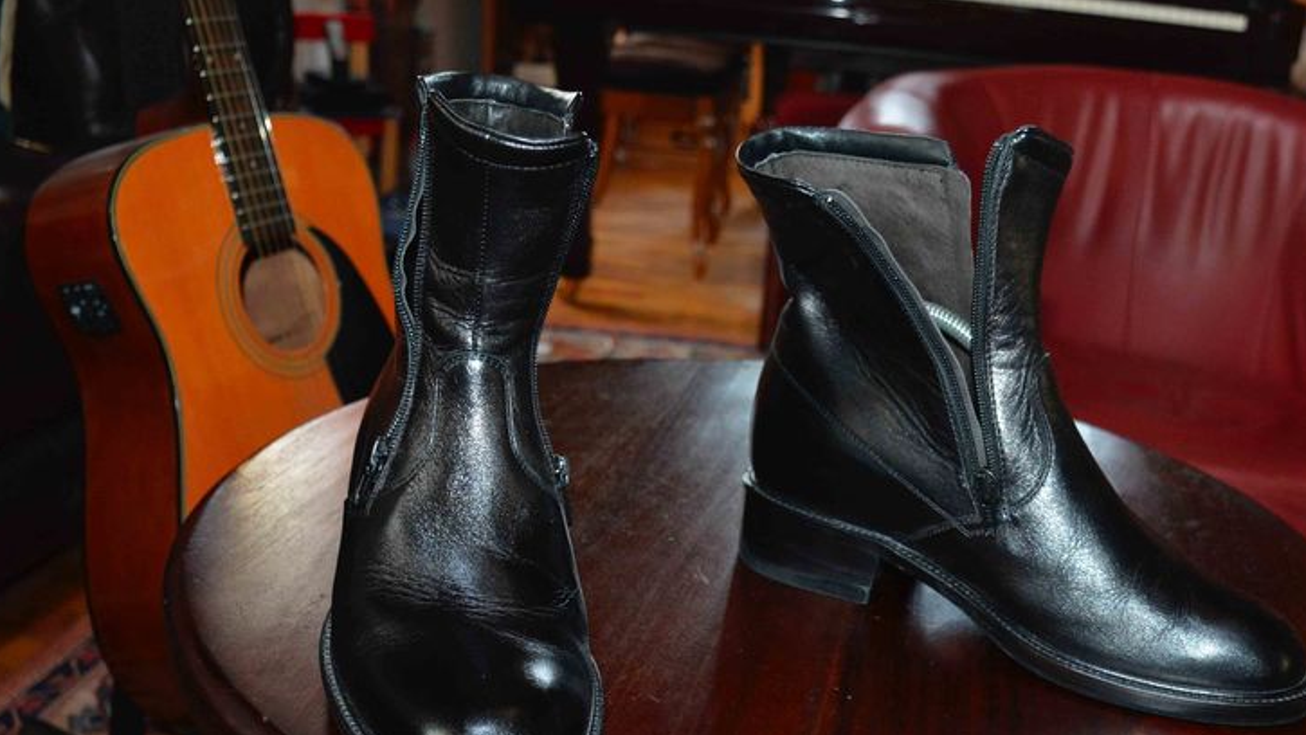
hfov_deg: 51.1
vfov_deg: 30.1
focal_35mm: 39
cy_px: 511
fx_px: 1351
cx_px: 820
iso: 1800
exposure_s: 1/80
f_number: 3.5
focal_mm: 18
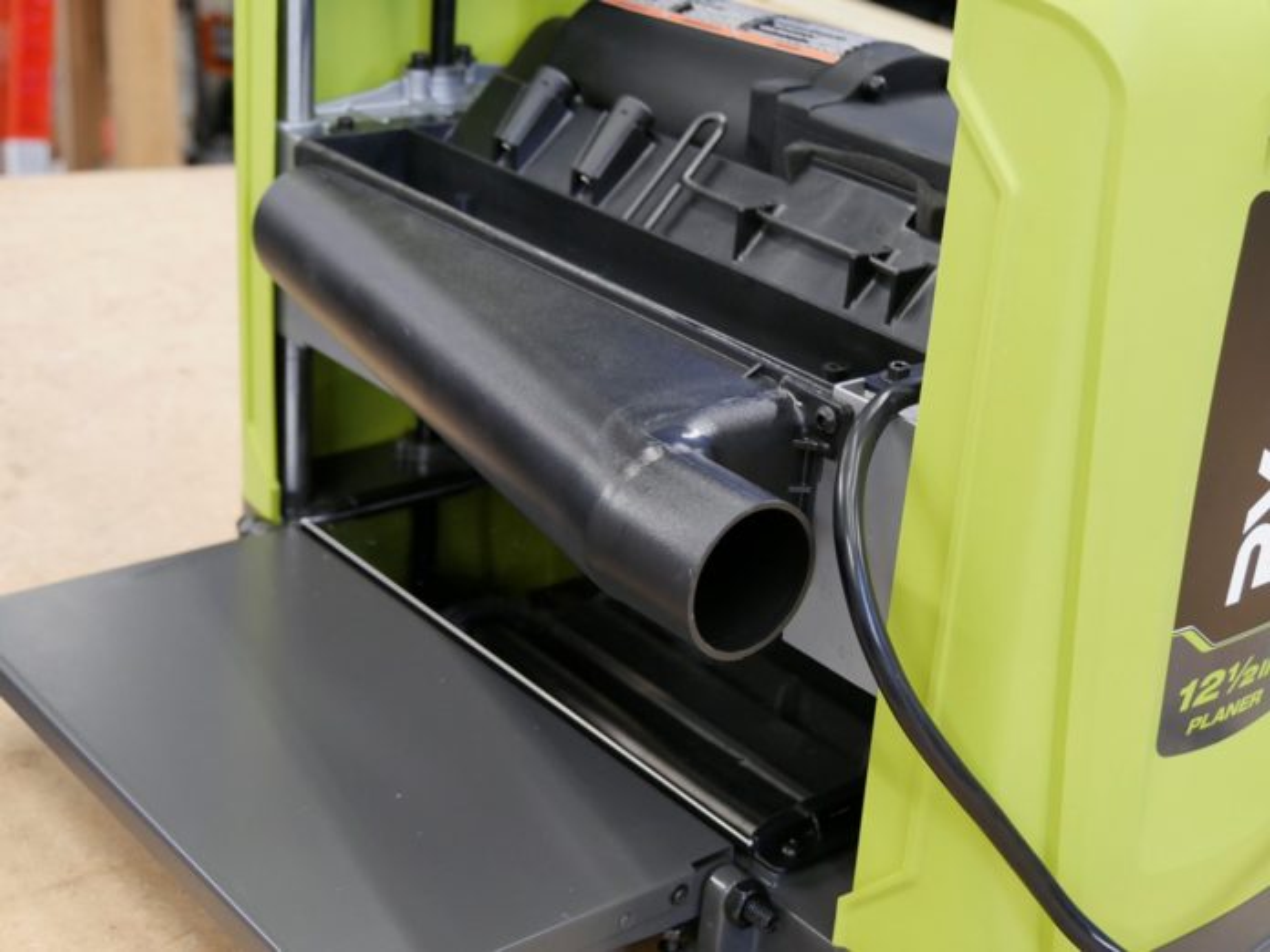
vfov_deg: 26.1
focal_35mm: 56
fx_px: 2055
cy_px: 476
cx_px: 635
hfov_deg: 34.3
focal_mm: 28
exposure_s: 1/60
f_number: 4.3
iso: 1600
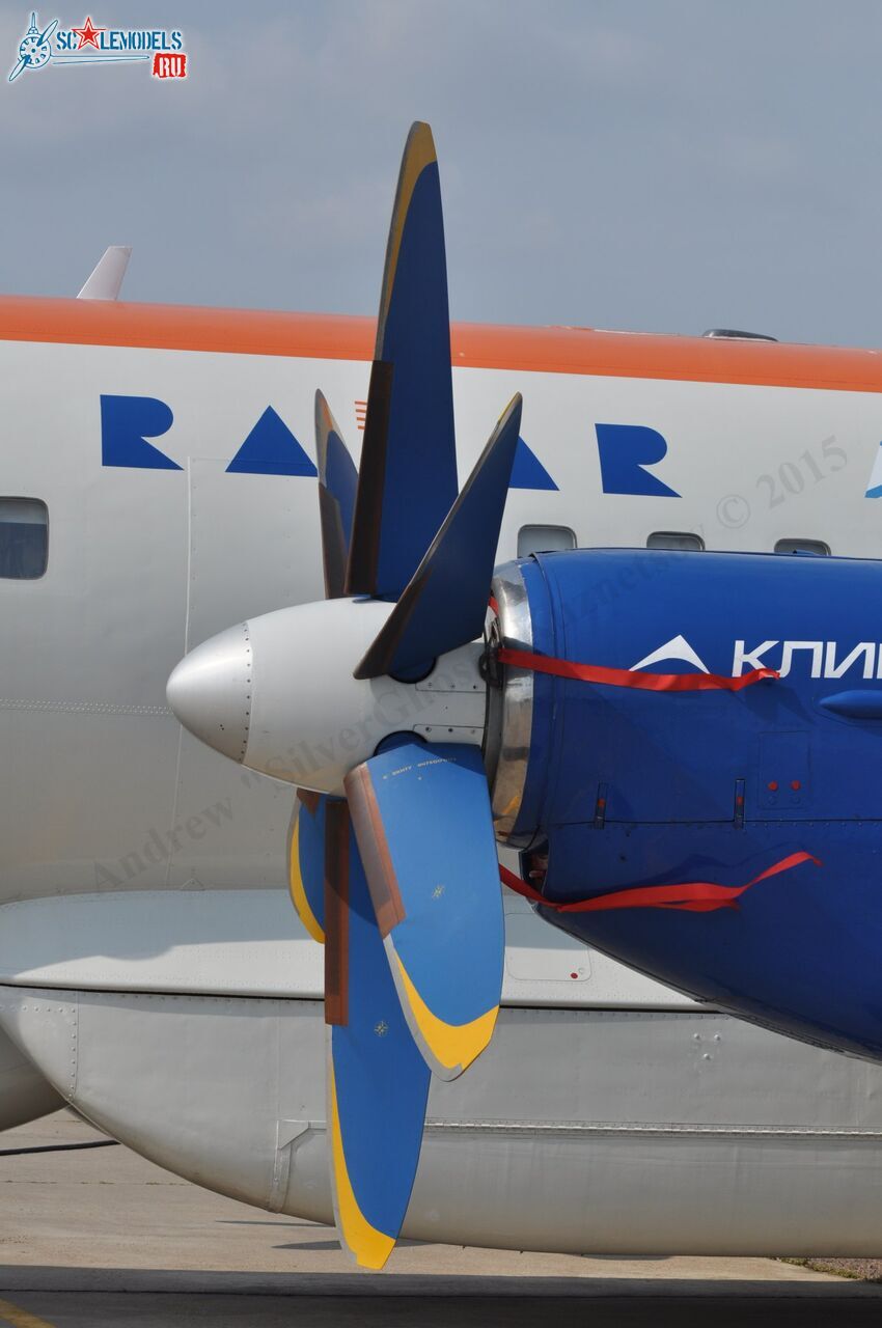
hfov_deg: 13.0
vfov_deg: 19.5
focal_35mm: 105
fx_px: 3869
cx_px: 441
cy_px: 664
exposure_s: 1/1000
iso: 200
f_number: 8
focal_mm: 70
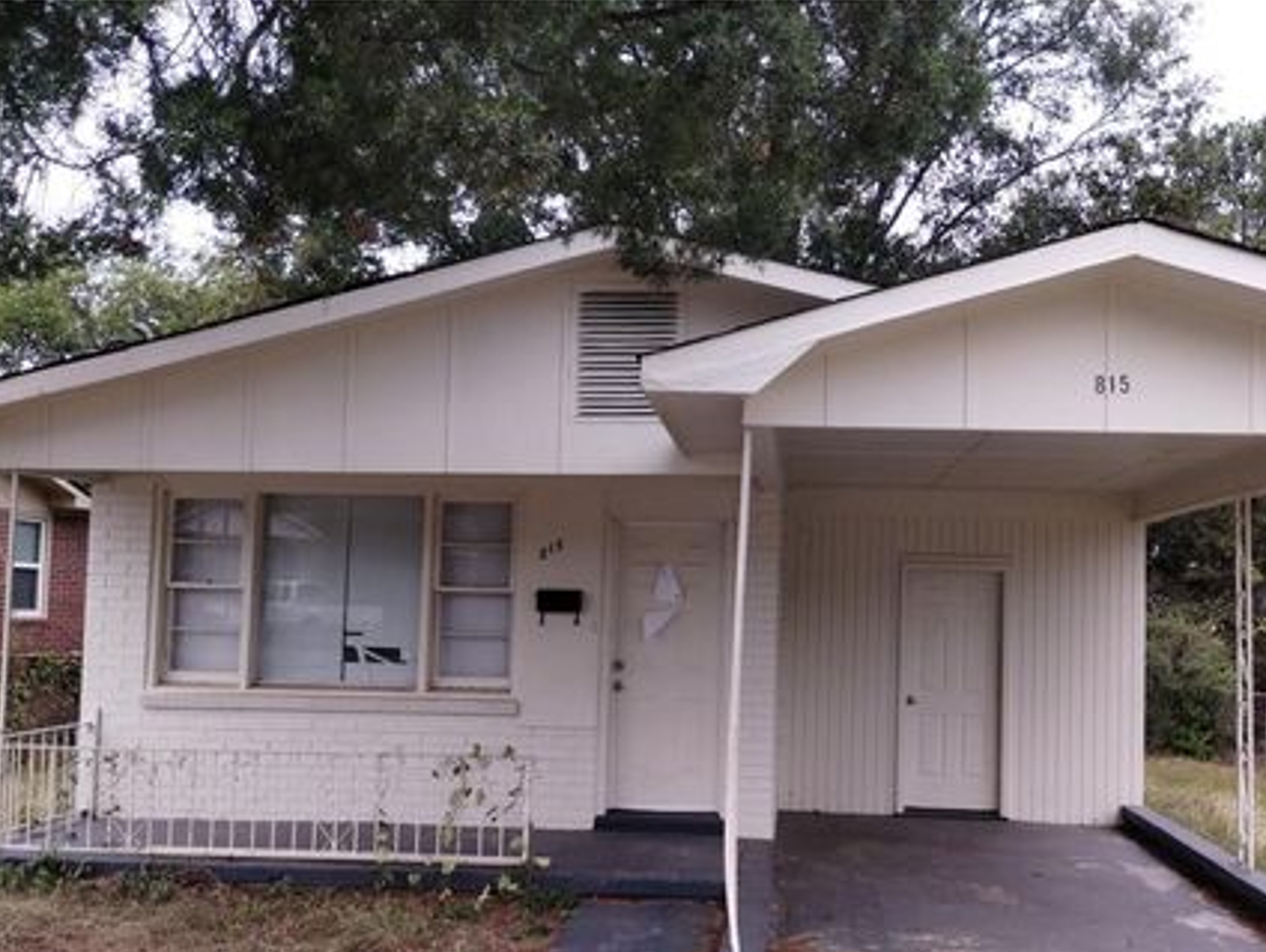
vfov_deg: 42.9
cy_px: 558
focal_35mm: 33
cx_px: 723
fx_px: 1208
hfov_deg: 55.1
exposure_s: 1/75
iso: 400
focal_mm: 4.27
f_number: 1.8
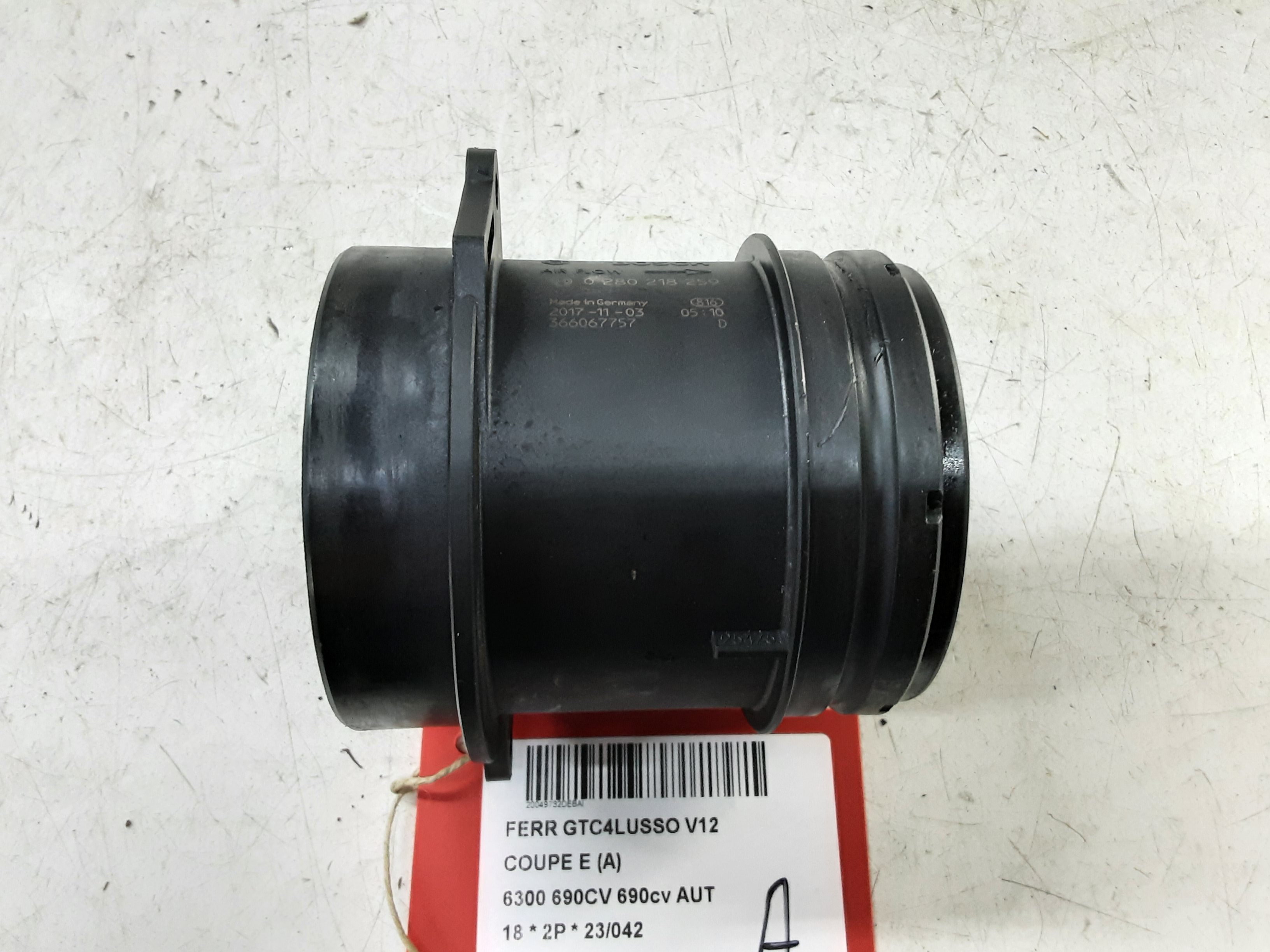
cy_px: 476
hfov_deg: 65.3
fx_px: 991
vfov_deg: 51.4
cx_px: 635
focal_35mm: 27
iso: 200
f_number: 1.9
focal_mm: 2.91
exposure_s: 1/50
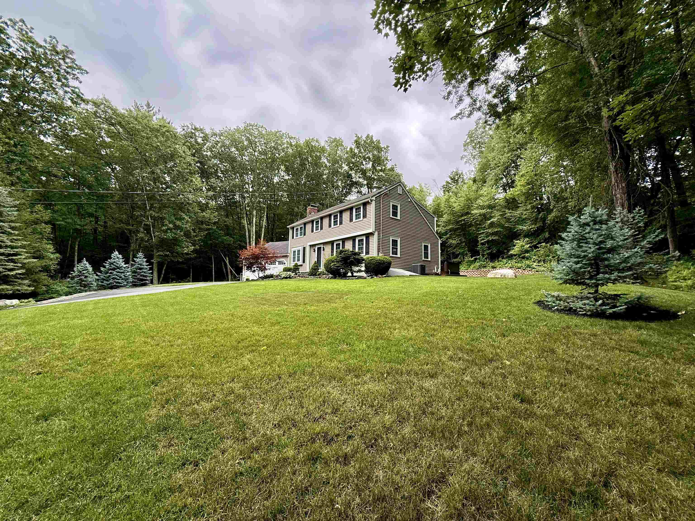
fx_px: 281
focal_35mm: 14
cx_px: 348
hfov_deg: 102.1
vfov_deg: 85.7
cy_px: 260
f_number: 2.2
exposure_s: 1/876
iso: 50
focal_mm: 2.22
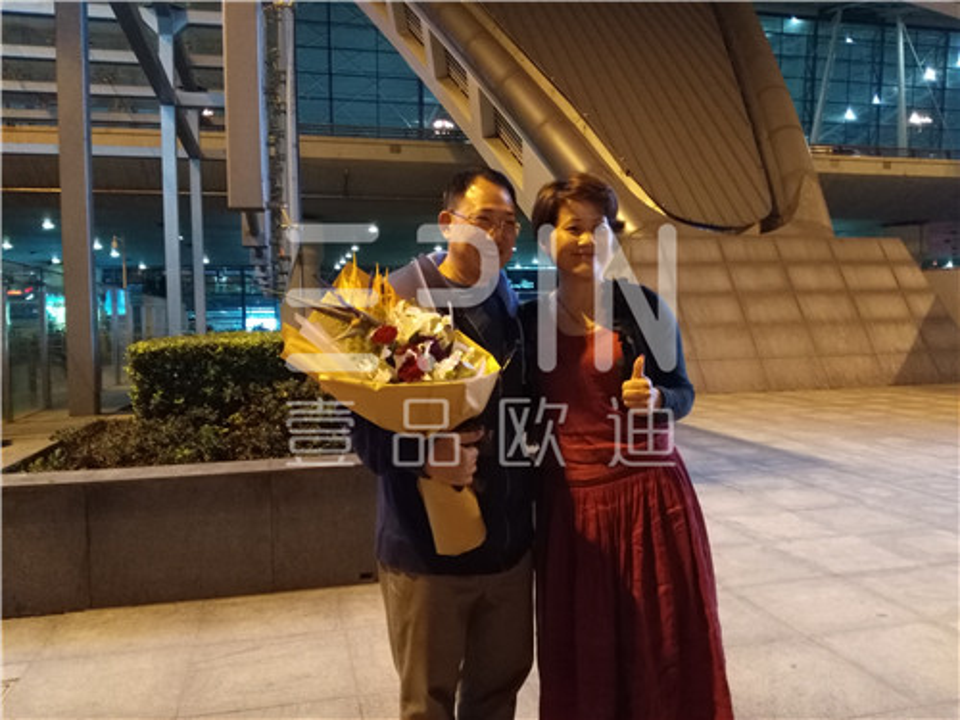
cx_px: 480
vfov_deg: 49.7
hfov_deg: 63.4
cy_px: 360
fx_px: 777
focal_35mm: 28
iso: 1337
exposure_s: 1/33
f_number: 2
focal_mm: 2.96
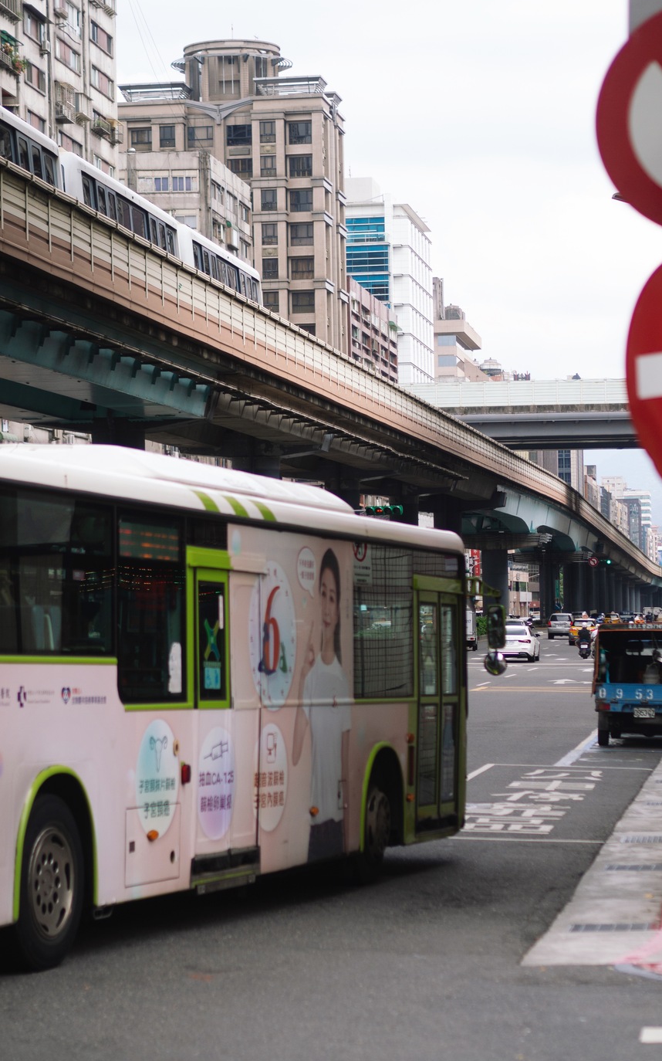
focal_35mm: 96
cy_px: 533
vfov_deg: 21.6
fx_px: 2773
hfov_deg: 13.6
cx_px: 301
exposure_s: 1/4000
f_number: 1.8
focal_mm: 45
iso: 160
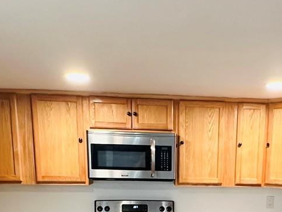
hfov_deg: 40.5
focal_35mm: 46
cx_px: 196
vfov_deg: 28.3
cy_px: 241
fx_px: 375
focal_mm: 2.22
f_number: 2.2
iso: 400
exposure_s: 1/60
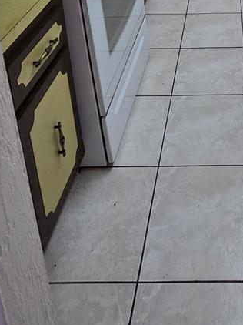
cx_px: 225
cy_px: -89
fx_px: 347
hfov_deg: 35.9
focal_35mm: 37
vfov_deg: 35.6
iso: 80
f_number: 2.2
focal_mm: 2.2
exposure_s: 1/60
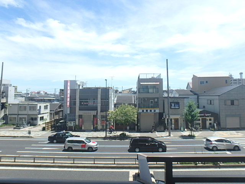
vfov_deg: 63.4
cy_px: 92
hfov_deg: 79.0
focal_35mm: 21
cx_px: 122
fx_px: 149
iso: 125
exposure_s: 1/320
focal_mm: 3.7
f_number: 6
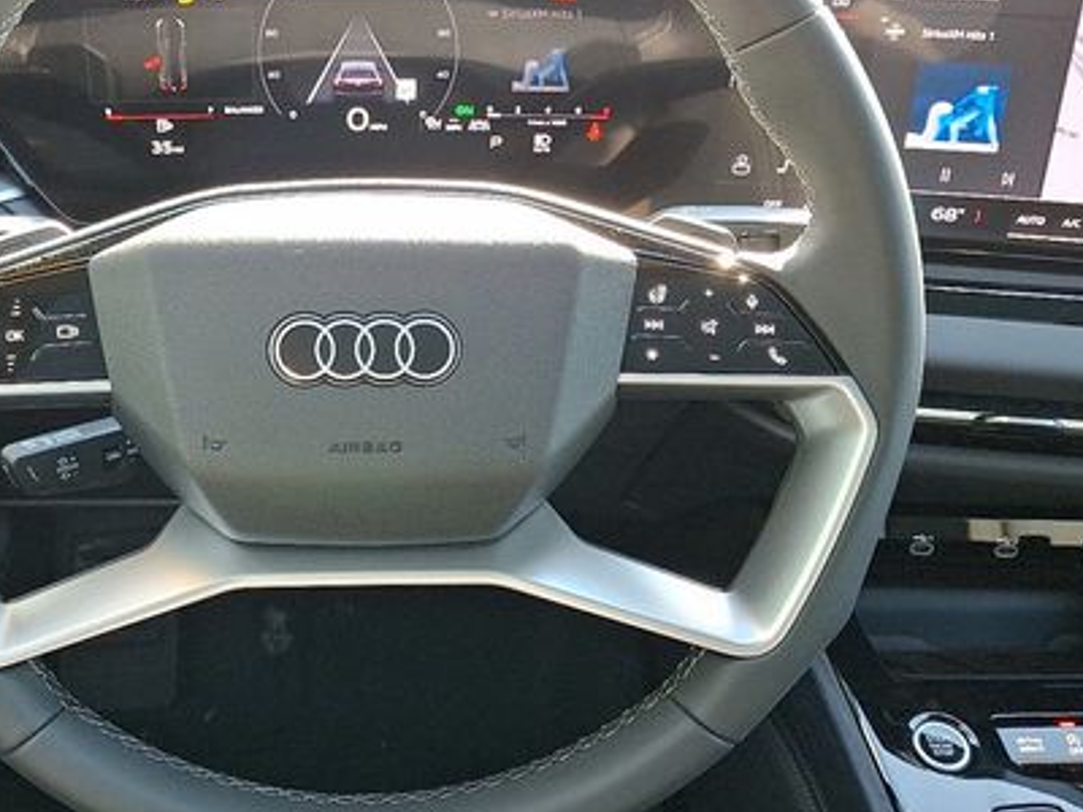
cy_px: 357
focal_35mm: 40
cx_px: 360
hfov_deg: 46.1
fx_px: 1251
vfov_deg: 35.9
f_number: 1.8
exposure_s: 1/120
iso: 71
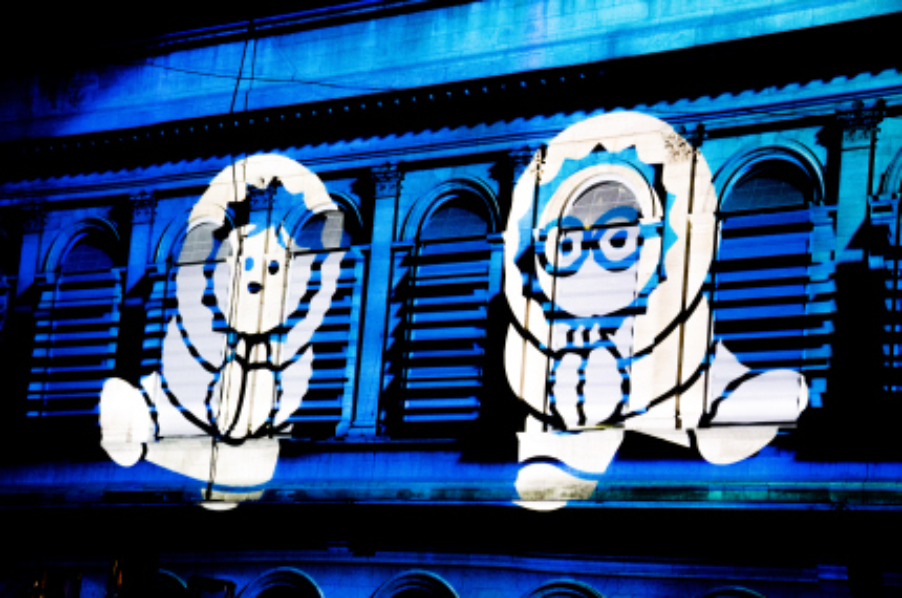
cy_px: 299
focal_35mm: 93
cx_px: 451
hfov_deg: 21.9
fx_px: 2326
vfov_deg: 14.6
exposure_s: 1/50
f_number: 5.3
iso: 2000
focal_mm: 62
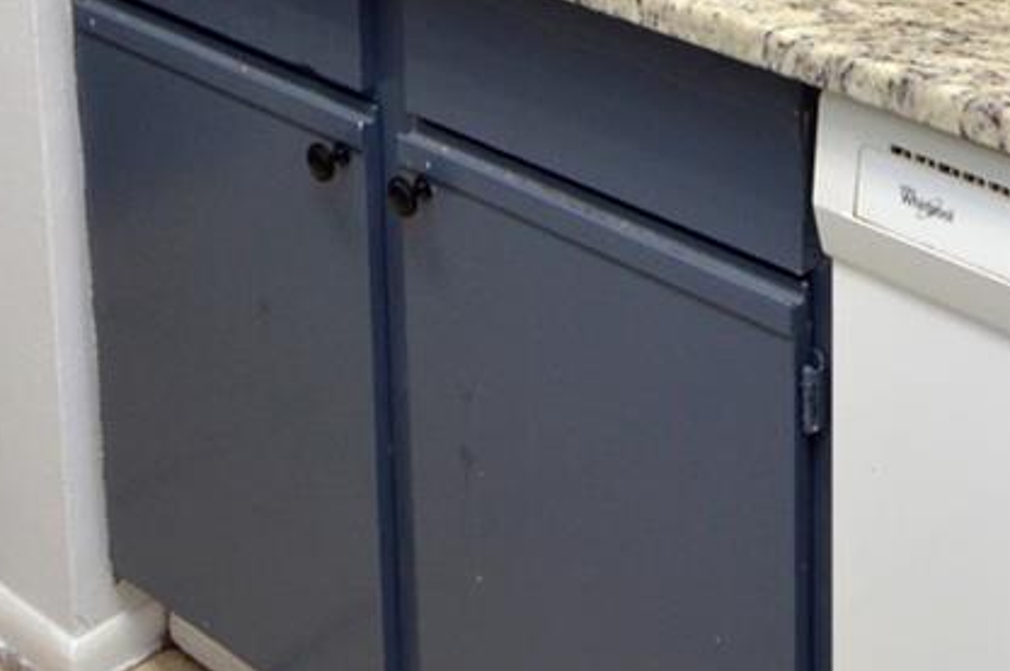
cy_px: -384
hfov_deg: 28.9
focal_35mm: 69
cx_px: 736
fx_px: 1934
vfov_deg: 17.4
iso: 400
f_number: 4
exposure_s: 1/60
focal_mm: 12
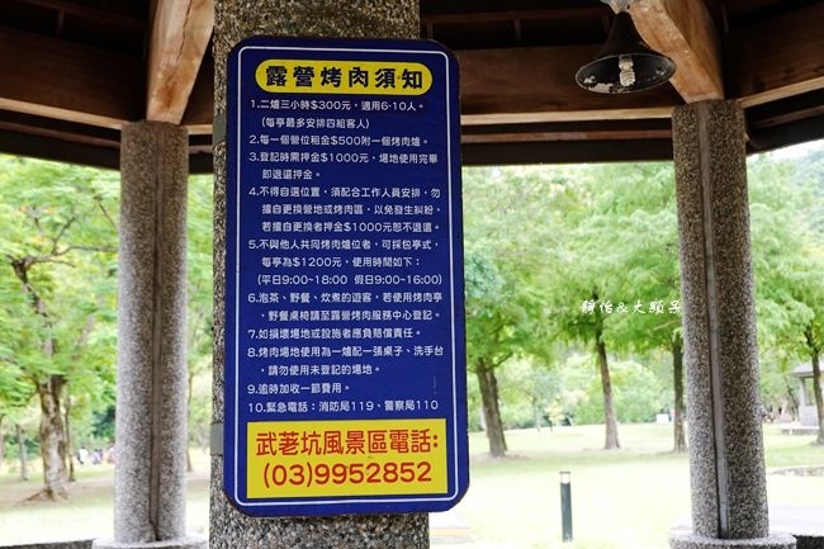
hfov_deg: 45.4
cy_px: 274
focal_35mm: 43
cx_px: 412
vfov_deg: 31.2
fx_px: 984
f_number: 4
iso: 400
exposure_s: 1/50
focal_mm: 15.9
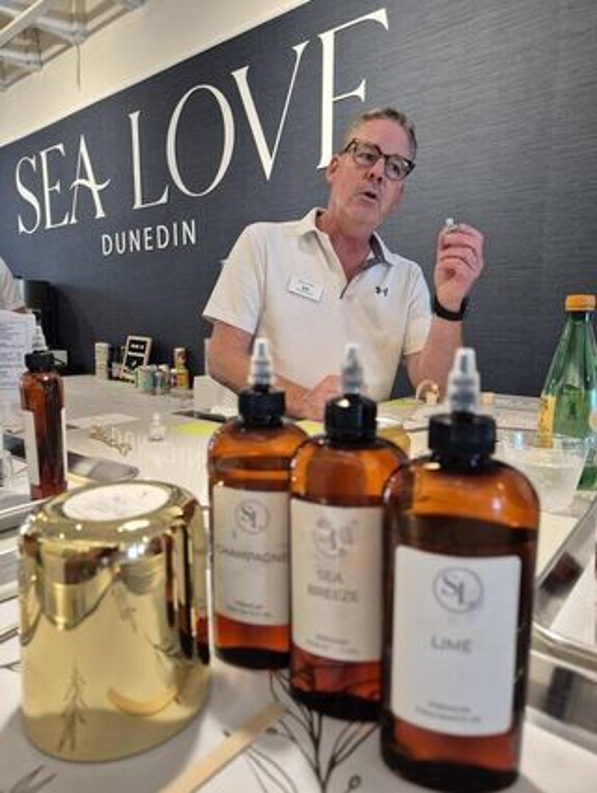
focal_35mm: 23
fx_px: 528
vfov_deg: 73.8
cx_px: 298
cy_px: 396
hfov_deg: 59.0
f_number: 1.8
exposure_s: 1/120
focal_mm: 5.4
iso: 320
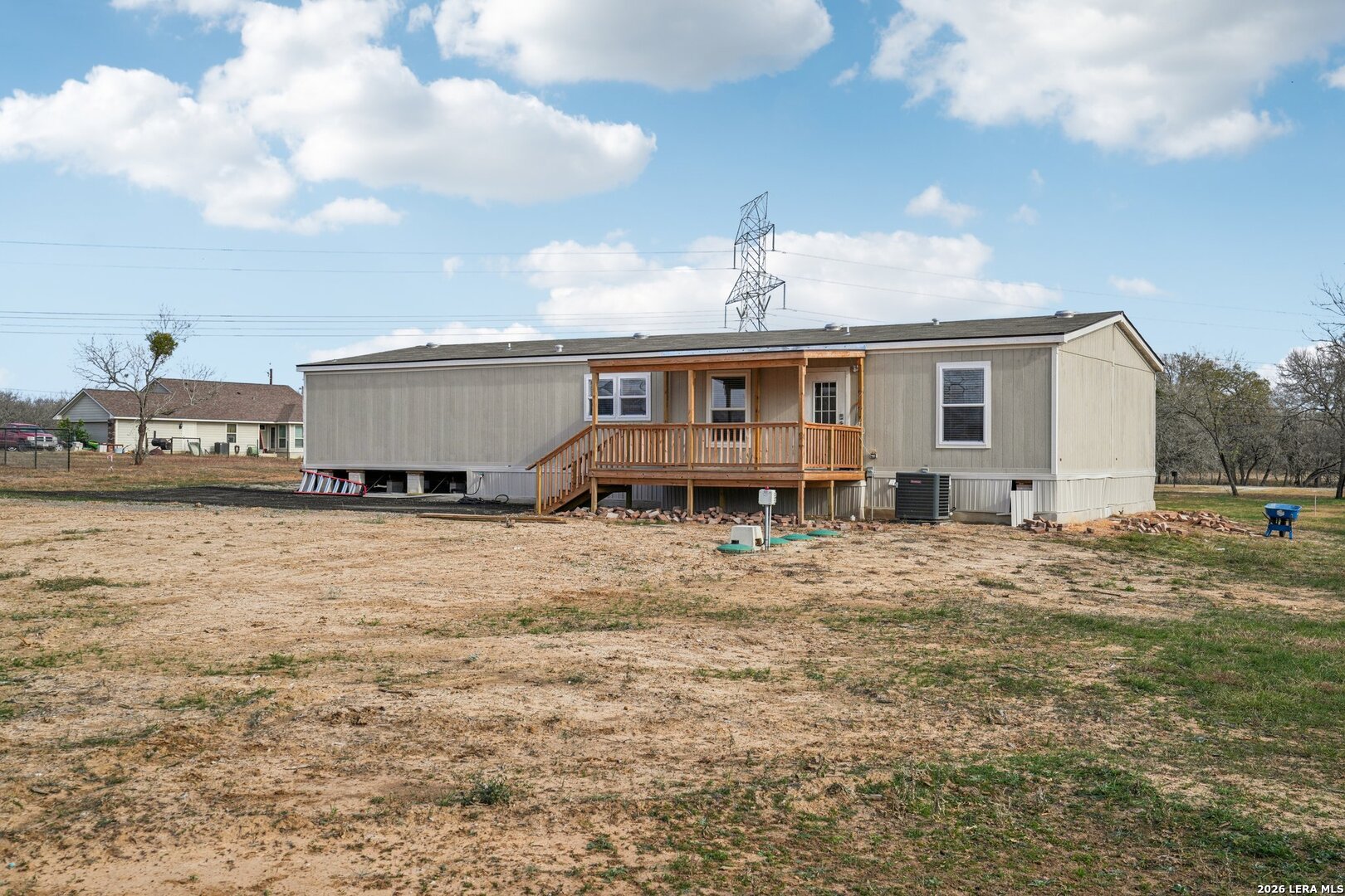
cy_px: 448
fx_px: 1270
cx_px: 672
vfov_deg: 38.9
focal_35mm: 34
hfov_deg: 55.8
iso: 200
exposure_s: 1/500
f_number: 8
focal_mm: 34
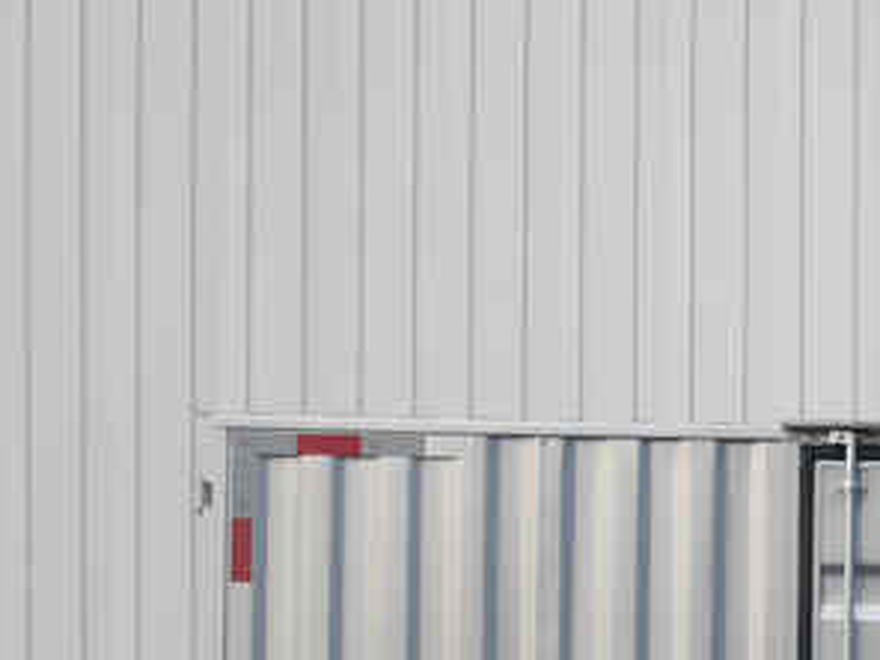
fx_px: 3025
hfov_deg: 15.7
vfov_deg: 12.1
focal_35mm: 119
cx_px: 1177
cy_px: 815
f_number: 4.8
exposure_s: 1/80
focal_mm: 22
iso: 200
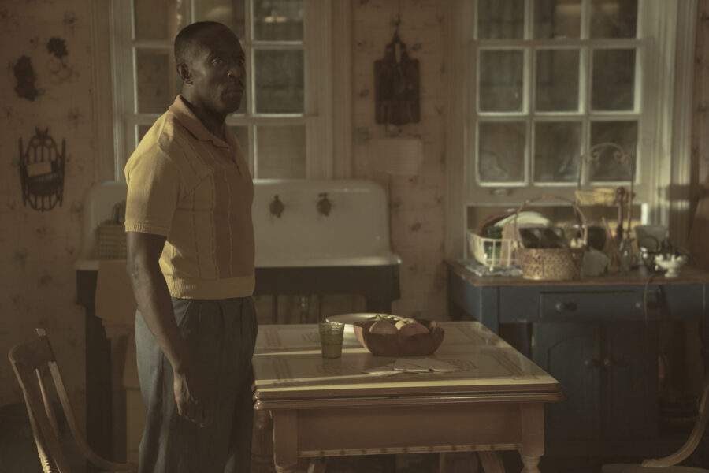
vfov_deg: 19.5
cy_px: 236
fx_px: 1379
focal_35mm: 70
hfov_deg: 28.8
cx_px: 354
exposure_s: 1/320
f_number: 2.8
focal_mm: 70
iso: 3200
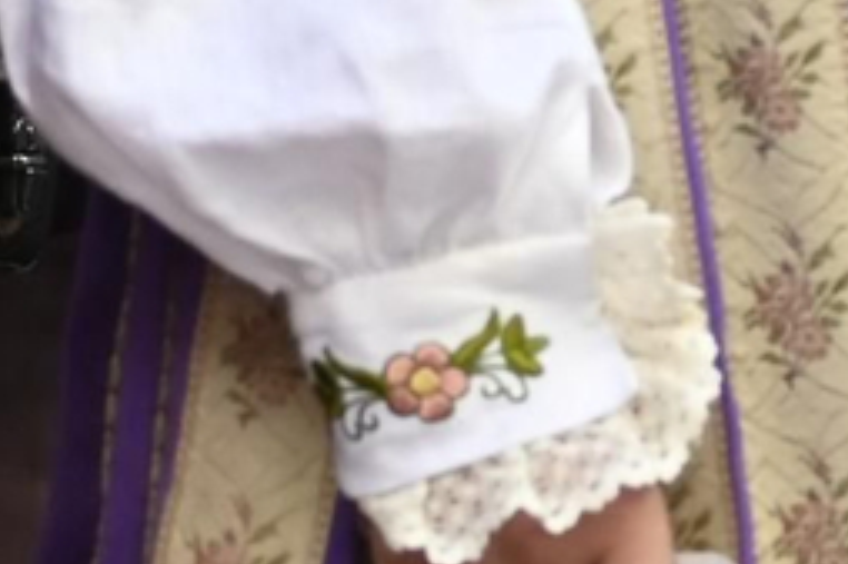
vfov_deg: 1.8
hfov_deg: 2.6
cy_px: -828
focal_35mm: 775
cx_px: 1709
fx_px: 18243
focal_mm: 82
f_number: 5.6
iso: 500
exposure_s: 1/320
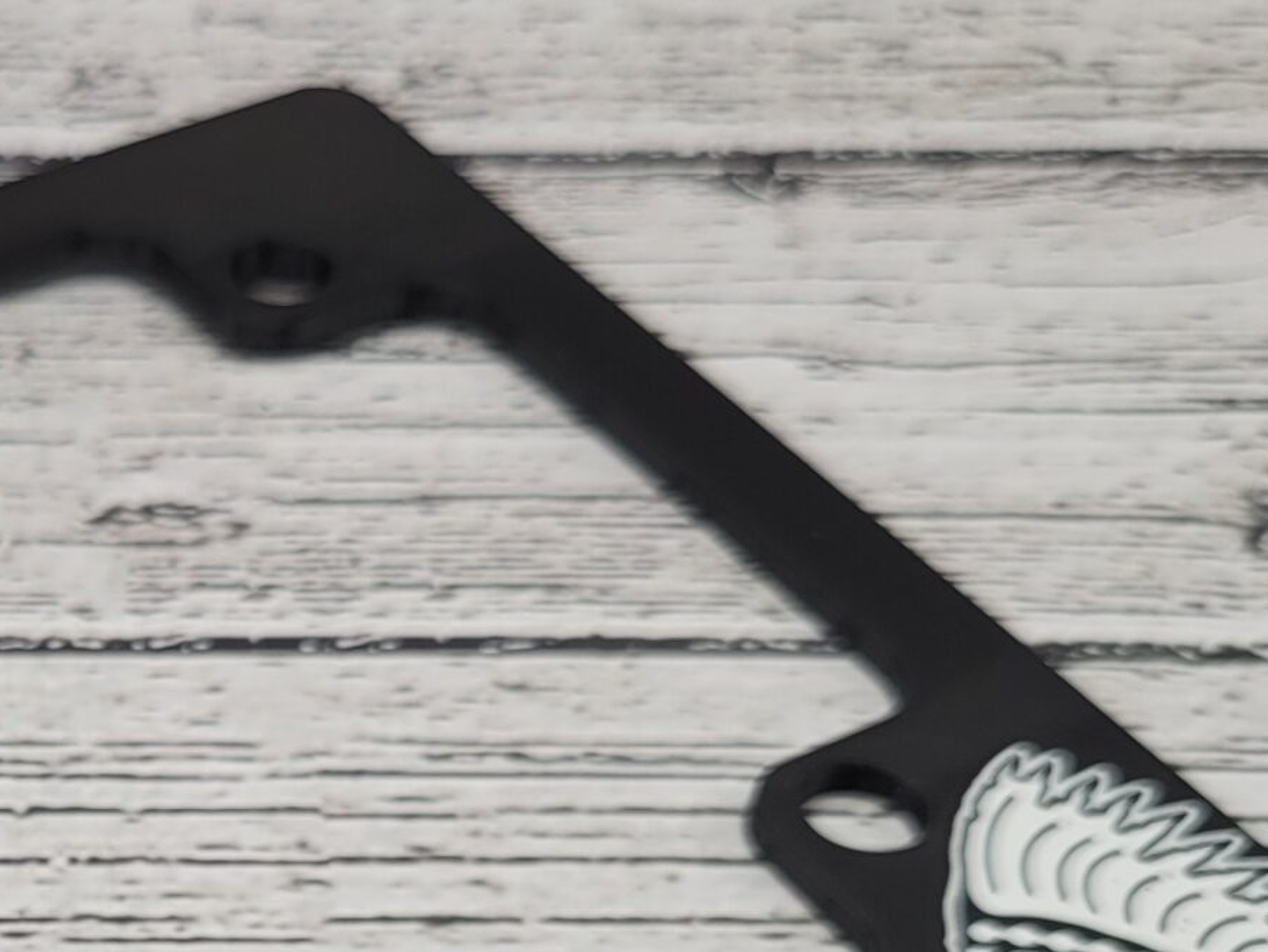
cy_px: 1205
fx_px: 2748
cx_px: -269
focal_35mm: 75
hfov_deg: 23.6
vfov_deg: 18.4
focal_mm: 5.4
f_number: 1.8
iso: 40
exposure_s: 1/201
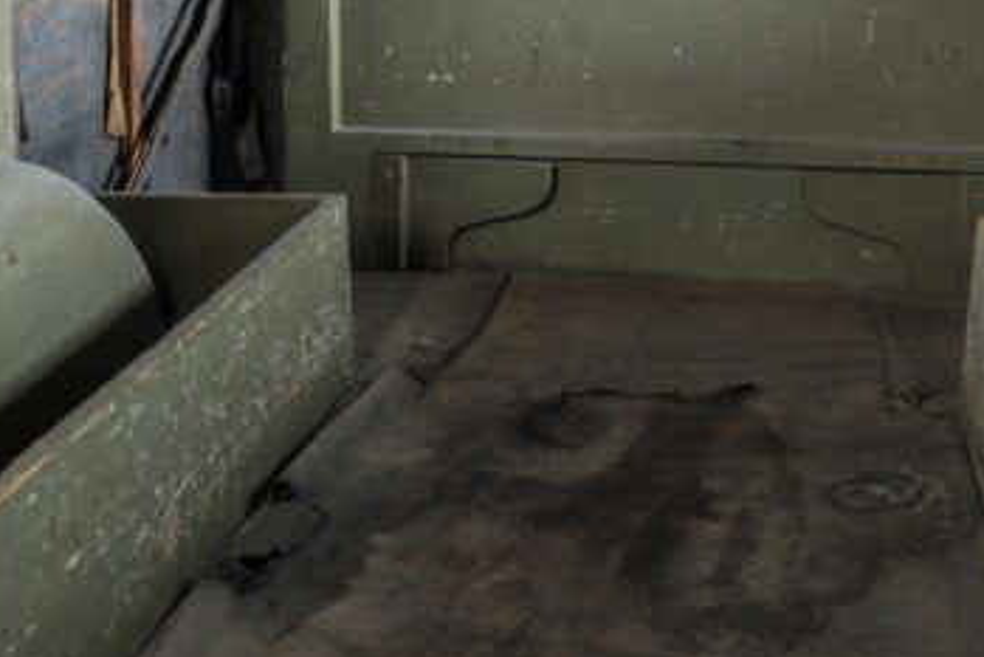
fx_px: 1805
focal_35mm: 66
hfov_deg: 30.5
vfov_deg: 20.4
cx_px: 471
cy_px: 133
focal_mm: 30
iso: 100
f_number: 8
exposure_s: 1
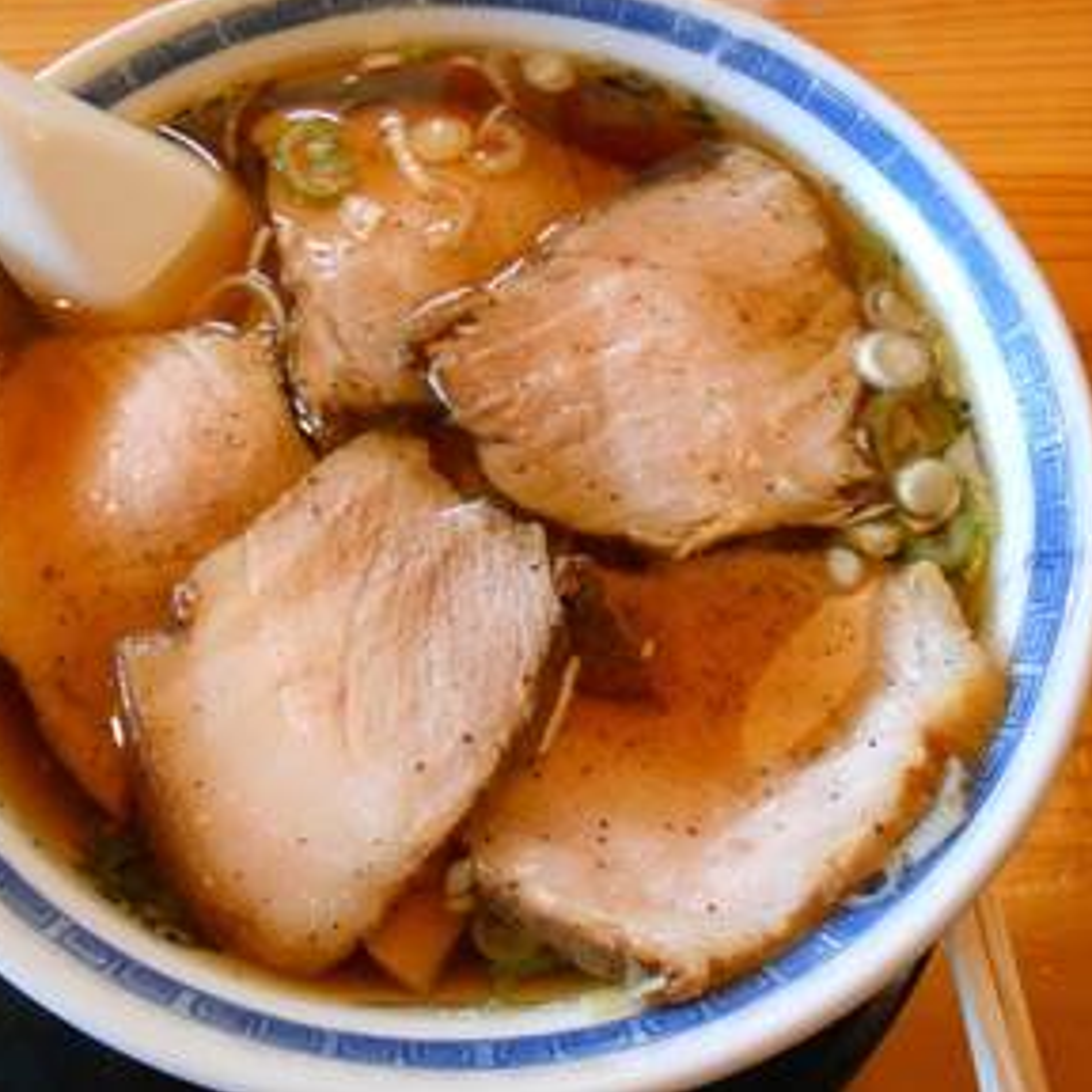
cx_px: 408
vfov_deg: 52.5
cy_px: 542
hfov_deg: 52.0
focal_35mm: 31
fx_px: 1106
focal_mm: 4.6
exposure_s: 1/15
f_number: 3.5
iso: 400
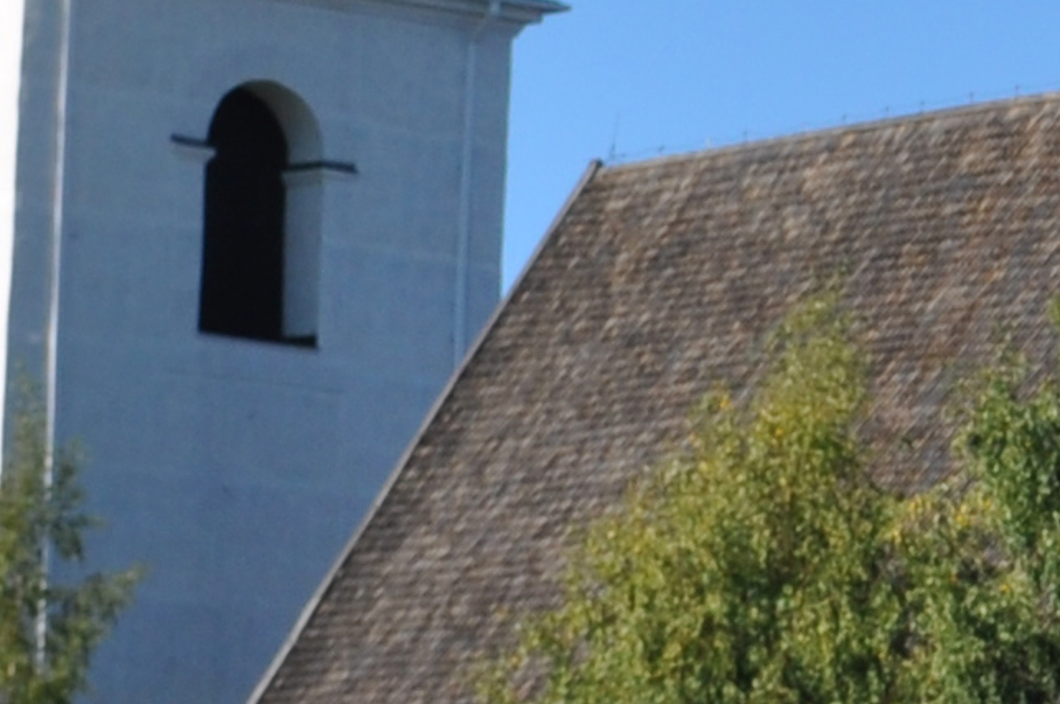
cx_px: 2371
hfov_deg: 5.0
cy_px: 396
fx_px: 11763
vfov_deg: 3.4
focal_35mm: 400
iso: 200
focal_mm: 40
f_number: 10
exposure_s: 1/400
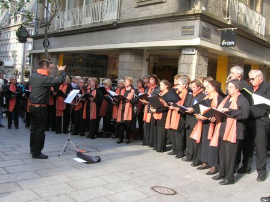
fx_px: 265
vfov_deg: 41.8
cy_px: 101
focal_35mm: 34
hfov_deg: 54.0
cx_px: 135
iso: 50
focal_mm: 5.7
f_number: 4.9
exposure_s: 1/46.6
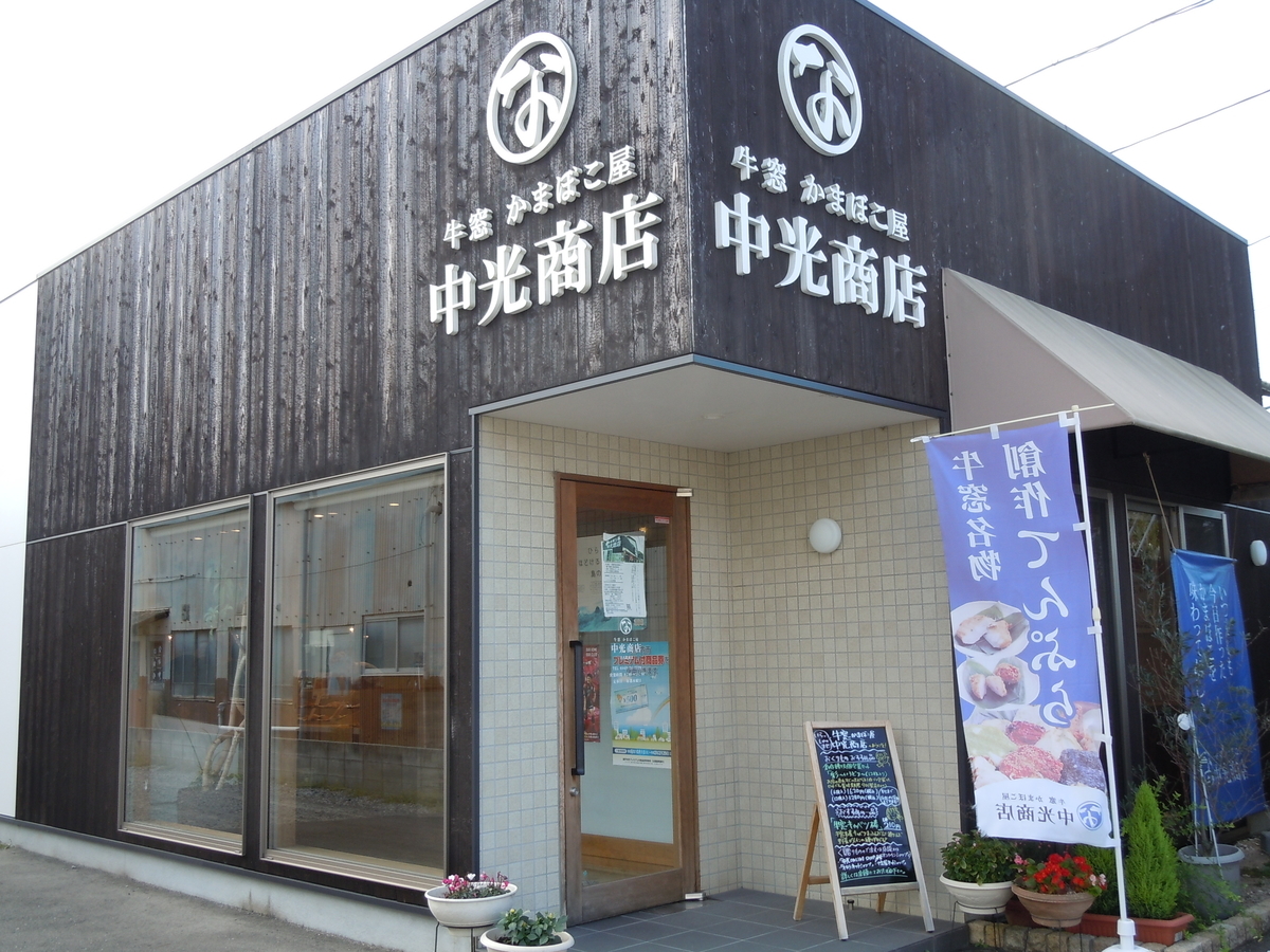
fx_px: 1211
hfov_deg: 55.4
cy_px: 476
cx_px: 635
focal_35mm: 33
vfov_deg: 42.9
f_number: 4
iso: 100
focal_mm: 5.9
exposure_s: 1/125
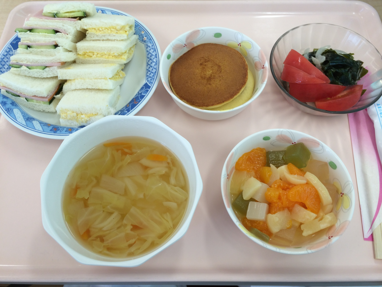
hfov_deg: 60.0
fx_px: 331
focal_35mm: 30
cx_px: 191
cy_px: 144
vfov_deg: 46.8
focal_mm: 4.12
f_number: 2.2
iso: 40
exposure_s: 1/60
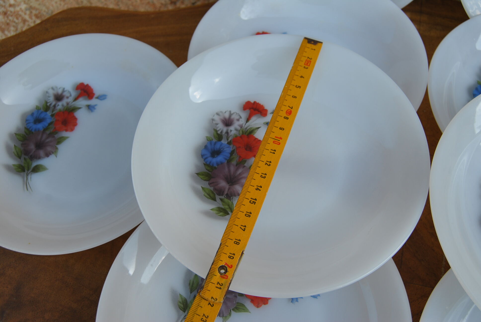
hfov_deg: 53.1
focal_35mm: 36
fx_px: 482
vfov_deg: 37.0
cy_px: 161
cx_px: 240
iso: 100
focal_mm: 24
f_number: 6.3
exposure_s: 1/160
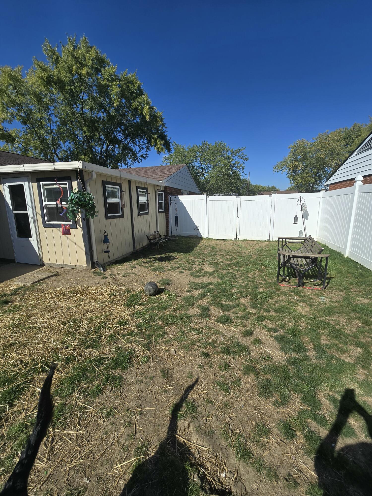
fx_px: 186
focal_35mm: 13
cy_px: 248
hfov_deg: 89.9
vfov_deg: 106.2
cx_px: 186
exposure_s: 1/3446
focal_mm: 2.2
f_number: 2.2
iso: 50
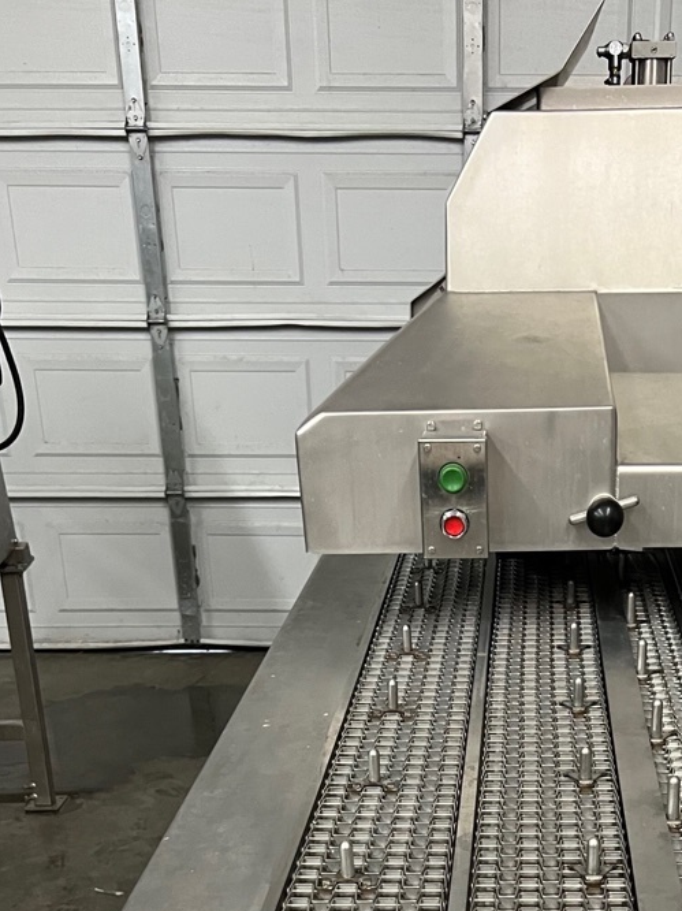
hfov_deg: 28.7
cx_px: 511
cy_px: 864
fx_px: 1314
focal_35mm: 50
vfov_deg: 35.3
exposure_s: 1/60
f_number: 1.5
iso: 400
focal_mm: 5.7
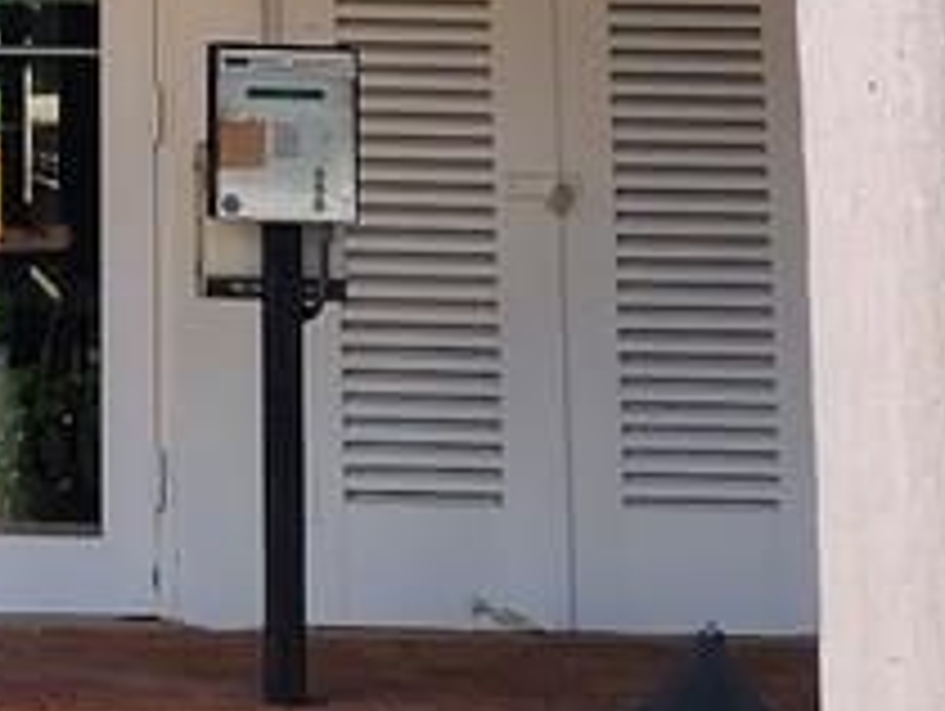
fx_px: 4783
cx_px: -284
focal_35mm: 175
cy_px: -1179
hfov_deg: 11.0
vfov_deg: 7.7
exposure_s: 1/1538
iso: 12
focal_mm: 6.4
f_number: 1.8
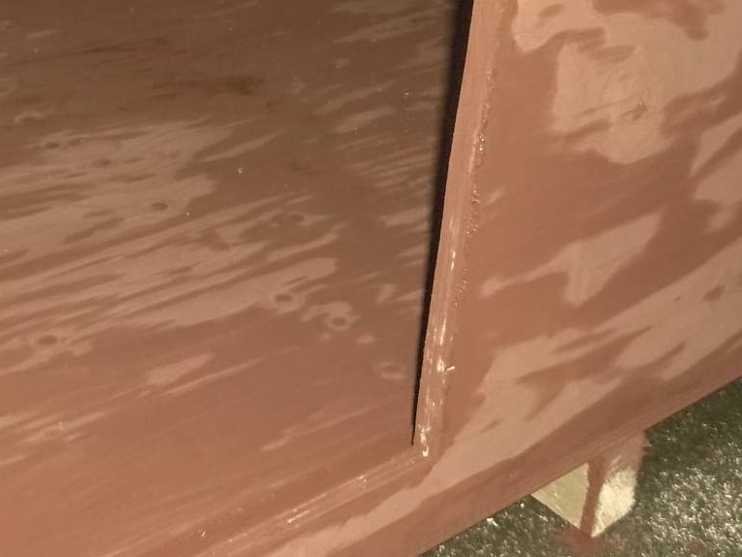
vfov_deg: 20.9
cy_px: 74
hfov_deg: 28.0
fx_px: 1479
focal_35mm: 69
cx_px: 261
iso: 320
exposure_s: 1/30
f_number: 3.3
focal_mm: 5.9
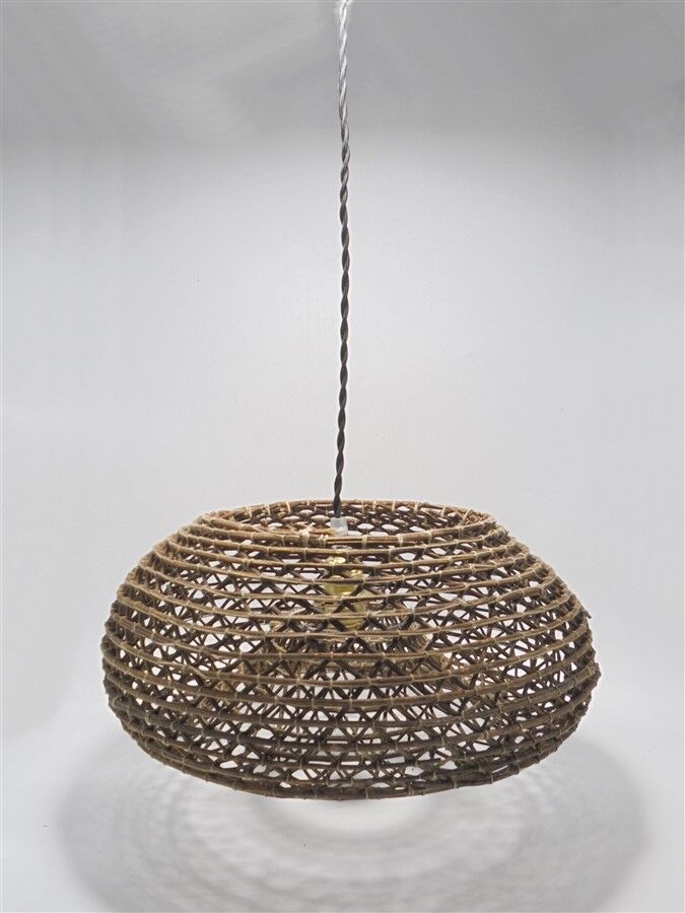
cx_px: 342
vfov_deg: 54.0
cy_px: 456
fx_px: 897
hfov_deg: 41.8
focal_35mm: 34
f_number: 4
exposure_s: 1/40
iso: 100
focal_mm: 6.1
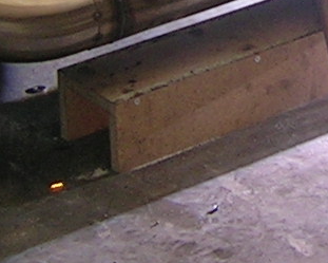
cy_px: -184
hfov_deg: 8.4
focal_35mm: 225
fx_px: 2185
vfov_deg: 6.7
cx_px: 506
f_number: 2.8
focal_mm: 5.4
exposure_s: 1/77.3
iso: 50
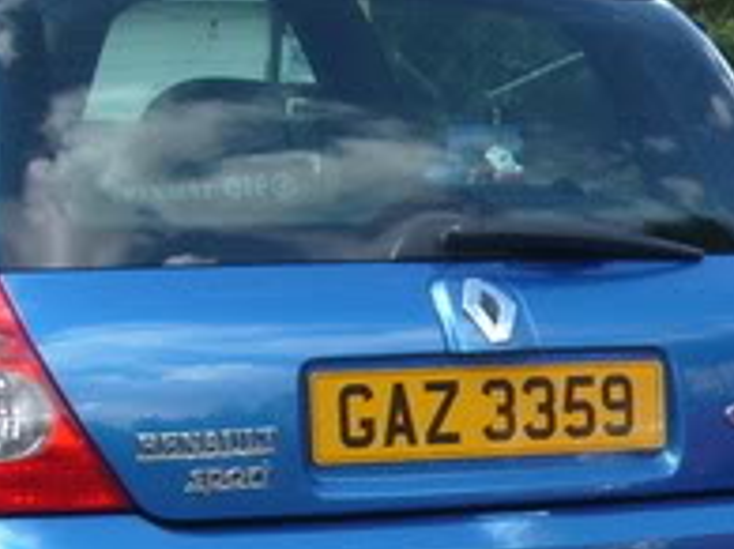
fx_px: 4789
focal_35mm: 226
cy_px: 564
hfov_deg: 8.5
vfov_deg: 6.5
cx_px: 1246
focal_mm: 7.2
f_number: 3
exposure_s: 1/350
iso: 80
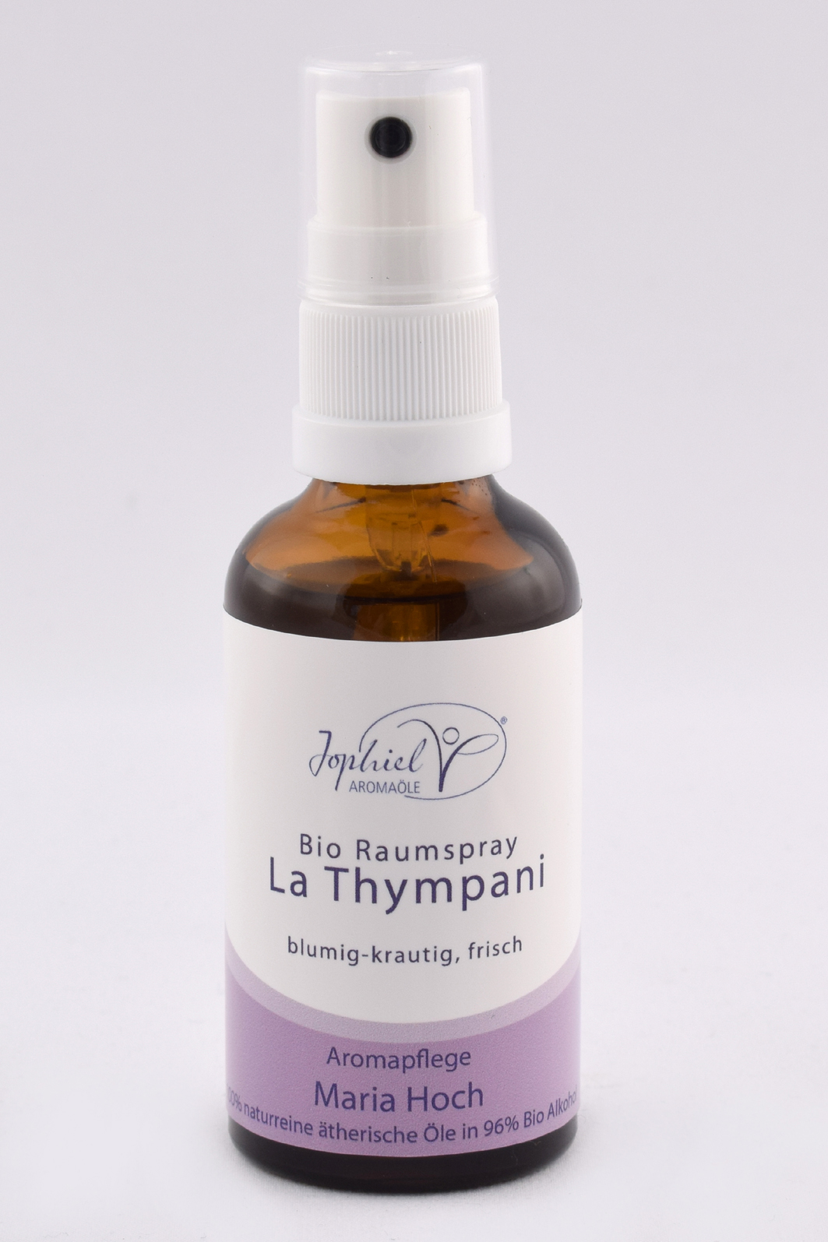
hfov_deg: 16.5
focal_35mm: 82
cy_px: 621
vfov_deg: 24.6
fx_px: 2847
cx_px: 414
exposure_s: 1/125
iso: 200
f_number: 11
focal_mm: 55
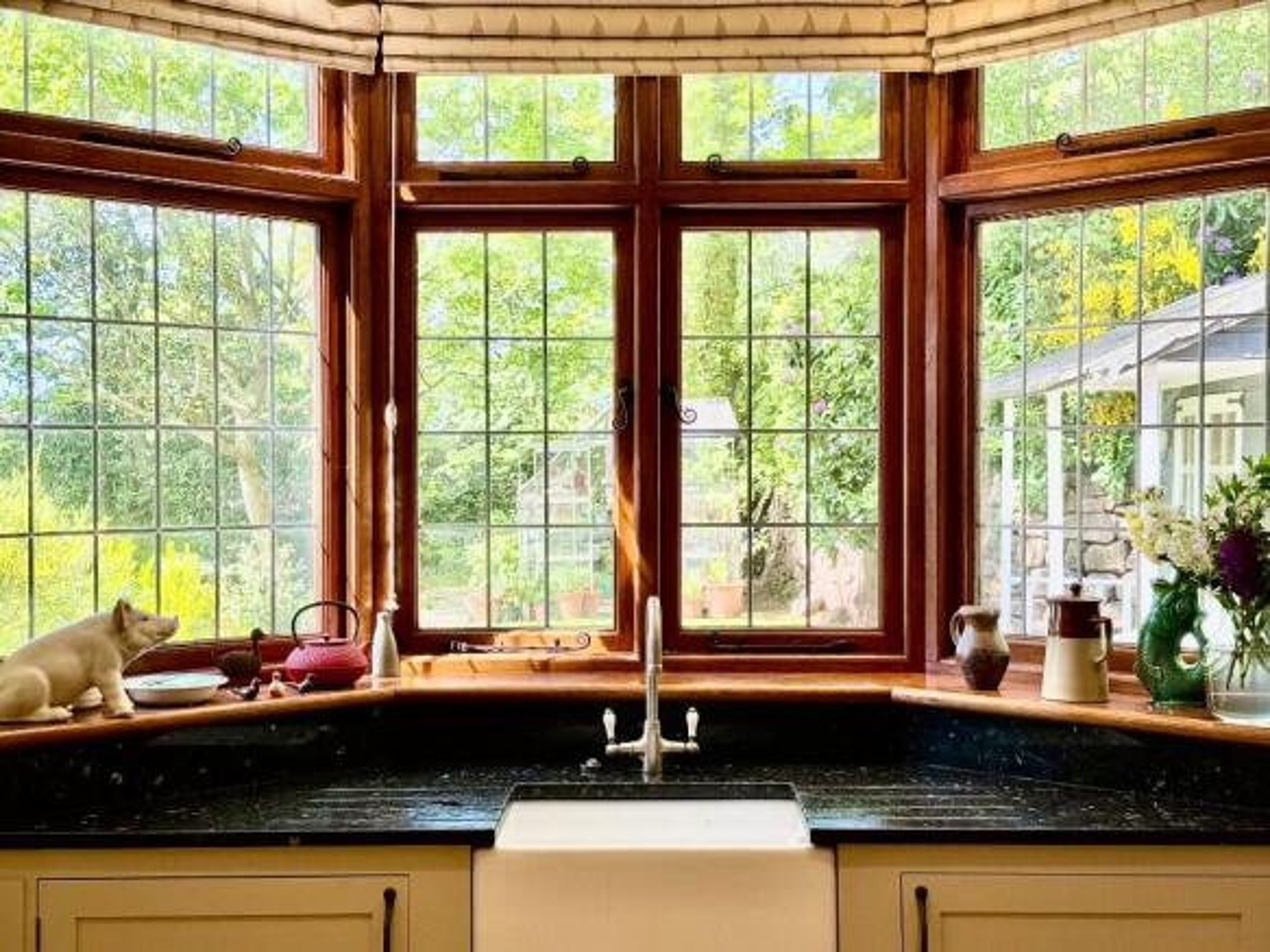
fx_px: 1761
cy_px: 476
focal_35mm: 48
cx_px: 635
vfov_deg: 30.3
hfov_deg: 39.7
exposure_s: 1/223
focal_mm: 6.76
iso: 64
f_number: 1.78
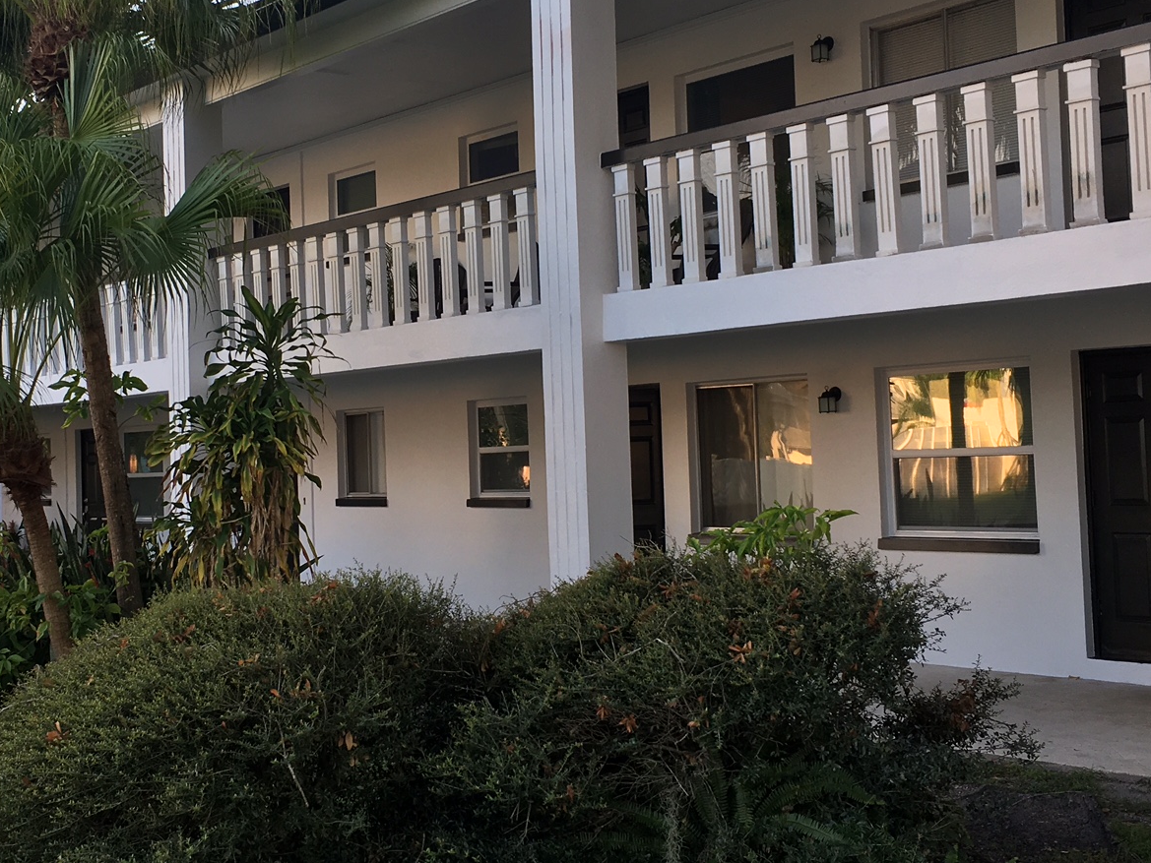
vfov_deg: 29.1
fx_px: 1663
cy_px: 392
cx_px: 445
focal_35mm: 50
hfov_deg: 38.0
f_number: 2.2
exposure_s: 1/120
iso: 25
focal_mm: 4.15
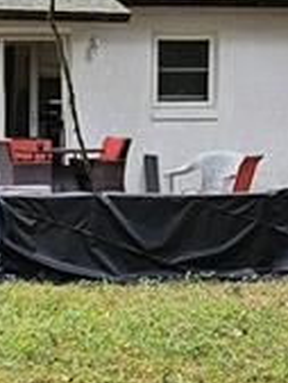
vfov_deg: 11.9
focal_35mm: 163
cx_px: -50
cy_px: 437
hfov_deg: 9.0
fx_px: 1806
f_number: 1.8
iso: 80
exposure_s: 1/180
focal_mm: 5.4
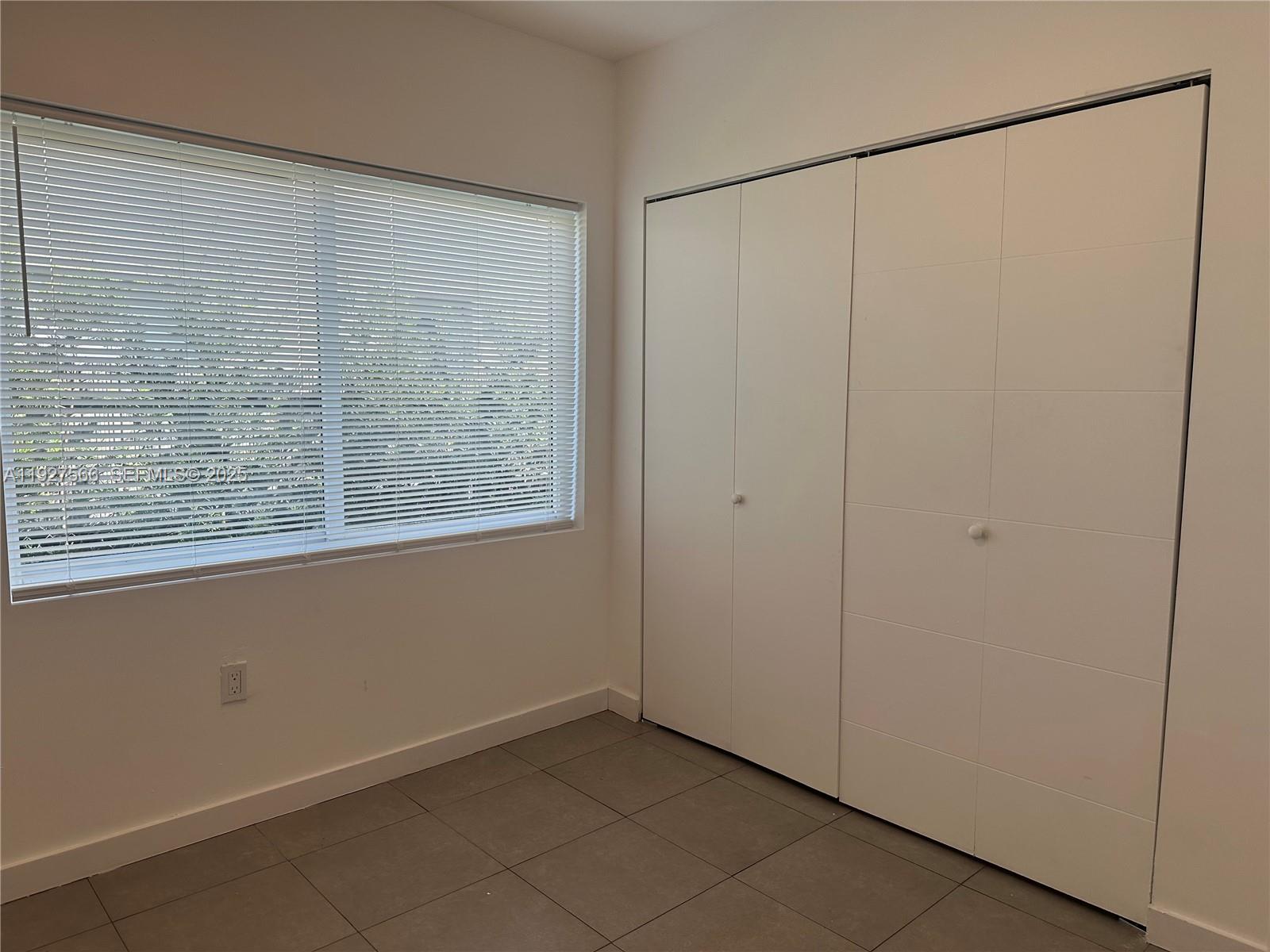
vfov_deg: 56.8
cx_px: 635
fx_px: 881
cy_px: 476
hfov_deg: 71.6
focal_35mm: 24
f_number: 1.78
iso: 80
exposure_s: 1/278
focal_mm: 6.86
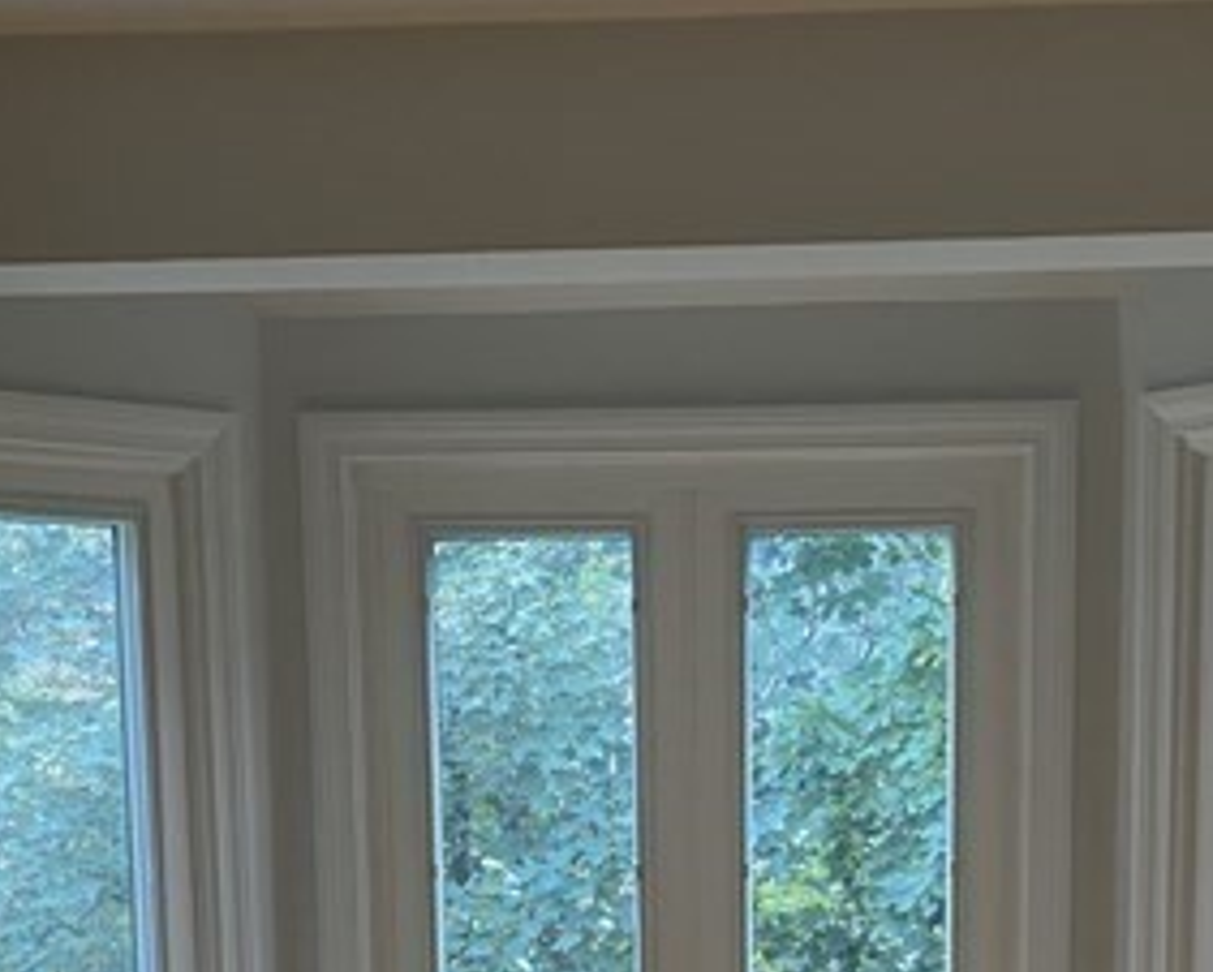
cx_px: 667
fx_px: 2479
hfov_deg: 27.5
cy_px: 1144
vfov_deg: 20.8
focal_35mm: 69
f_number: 1.8
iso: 80
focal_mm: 4.25
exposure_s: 1/60
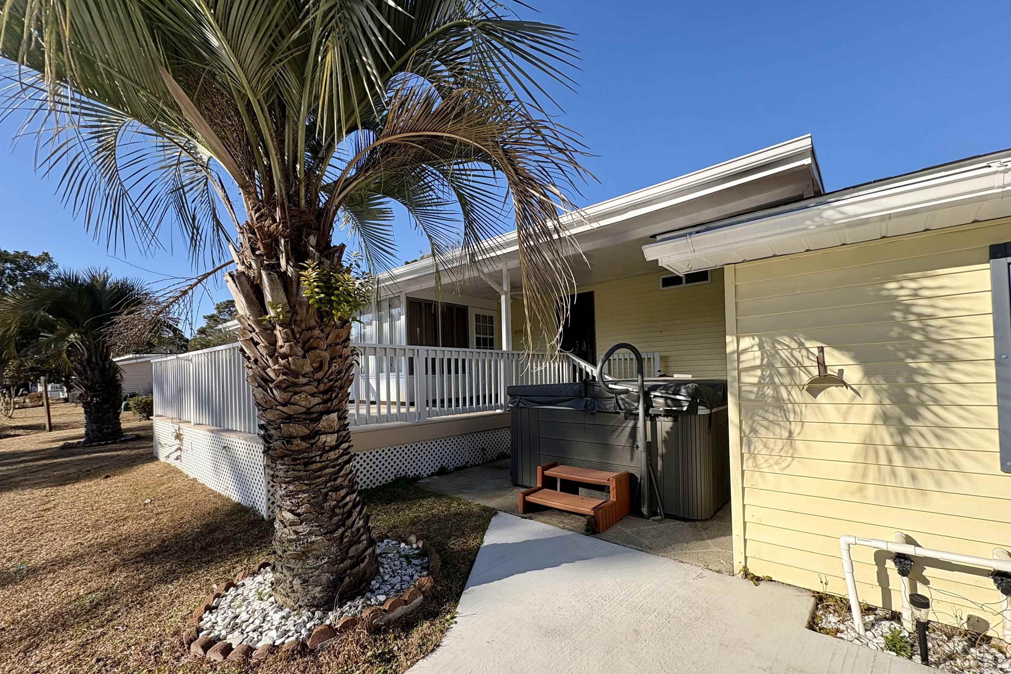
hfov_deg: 100.4
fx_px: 421
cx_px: 508
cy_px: 369
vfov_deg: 77.1
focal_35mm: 15
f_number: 2.2
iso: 64
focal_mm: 2.22
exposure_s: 1/734
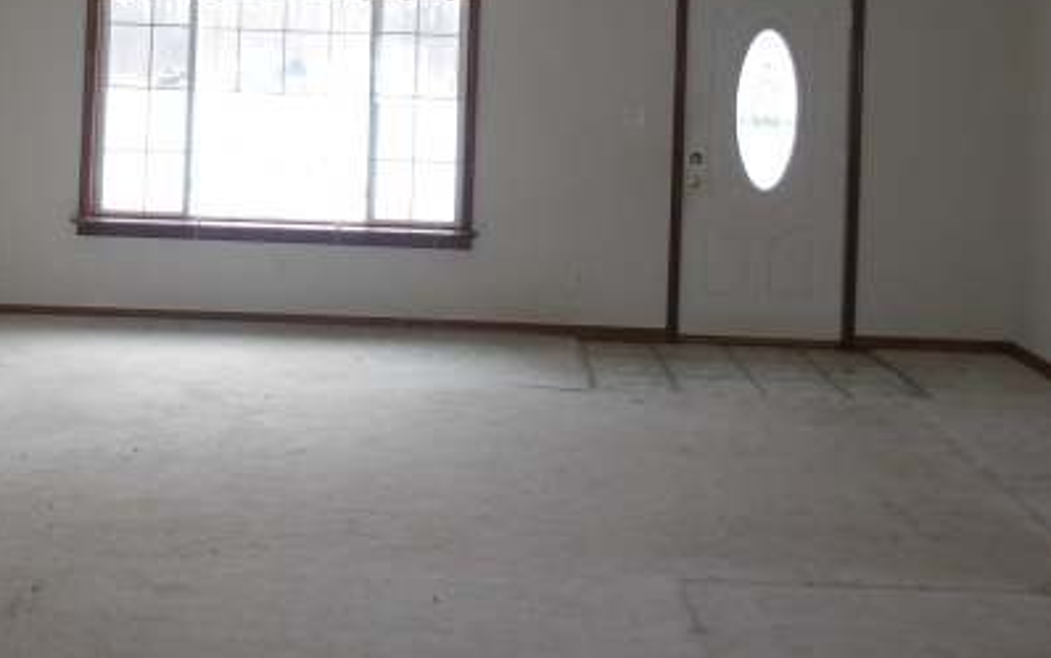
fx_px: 1318
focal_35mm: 46
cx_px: 454
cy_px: 50
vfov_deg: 26.9
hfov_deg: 43.4
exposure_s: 1/60
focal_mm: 4.9
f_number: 3
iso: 132
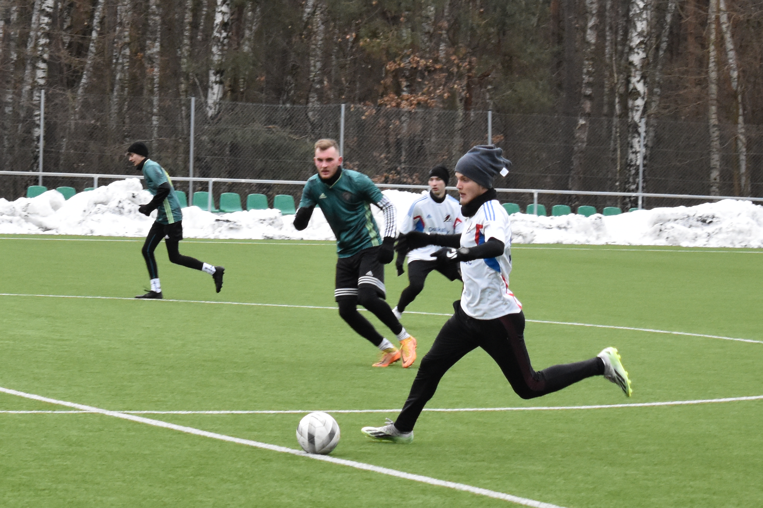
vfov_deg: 16.5
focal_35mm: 82
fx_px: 1748
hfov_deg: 24.6
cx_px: 382
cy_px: 254
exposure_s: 1/500
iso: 1800
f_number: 5.6
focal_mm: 55
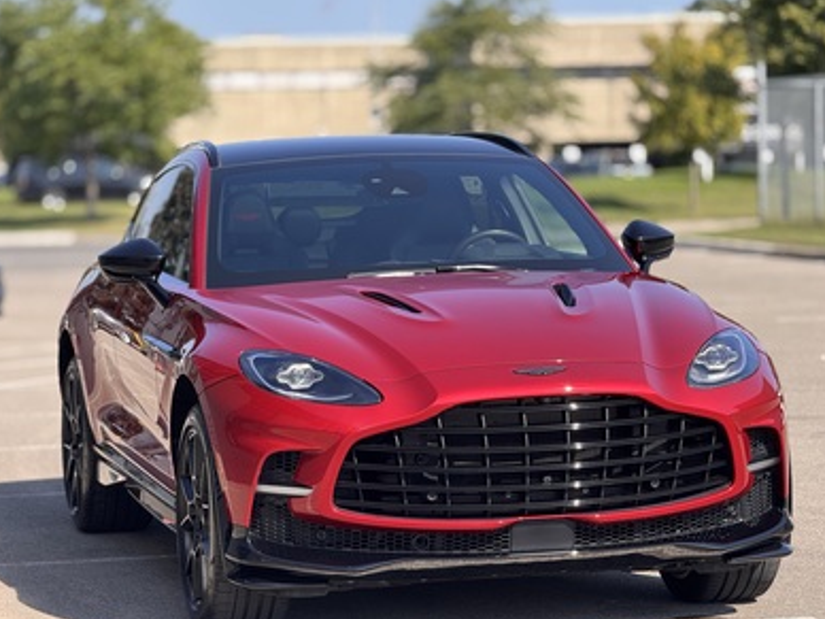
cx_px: 398
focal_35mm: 130
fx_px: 3098
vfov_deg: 11.4
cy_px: 318
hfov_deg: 15.2
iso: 50
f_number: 2.8
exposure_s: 1/336
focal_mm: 15.66
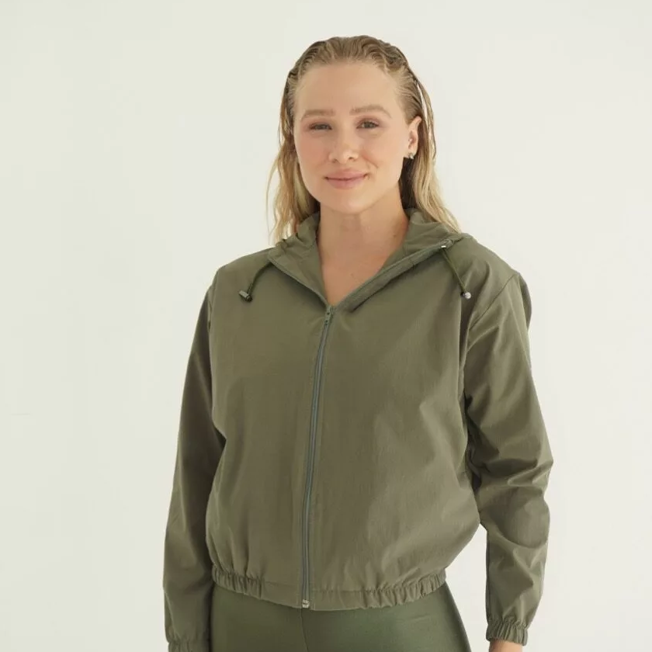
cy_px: 326
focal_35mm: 66
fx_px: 1406
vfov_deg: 26.1
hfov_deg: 26.1
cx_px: 329
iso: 125
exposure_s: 1/160
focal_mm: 34
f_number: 5.6
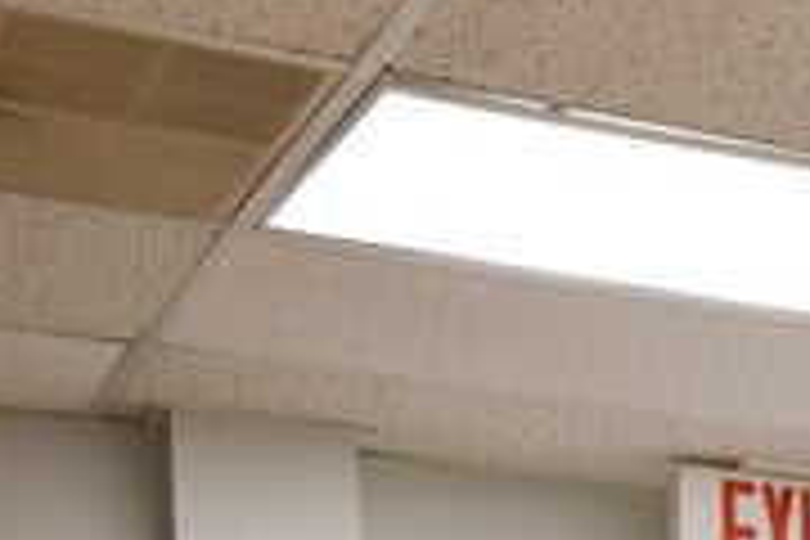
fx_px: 2880
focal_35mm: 128
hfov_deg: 14.0
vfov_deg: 9.4
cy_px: 1346
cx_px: 1498
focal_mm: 24
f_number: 11
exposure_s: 1/15
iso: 800
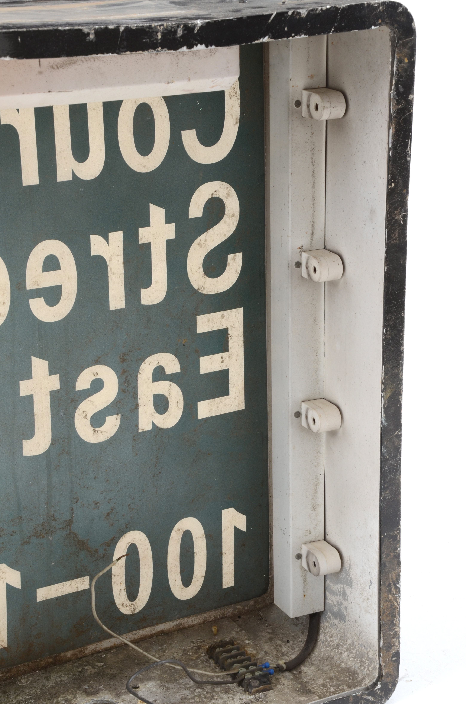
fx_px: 1697
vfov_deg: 23.4
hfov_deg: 15.6
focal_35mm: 87
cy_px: 352
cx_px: 233
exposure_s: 1/125
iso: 200
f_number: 10
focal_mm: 58
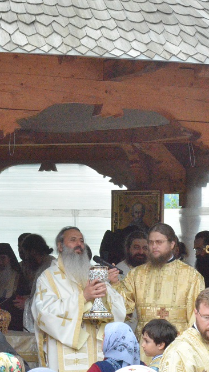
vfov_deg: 13.5
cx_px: -28
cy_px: 186
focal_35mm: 159
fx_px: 1567
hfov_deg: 7.6
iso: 6400
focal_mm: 55
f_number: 13
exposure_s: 1/640
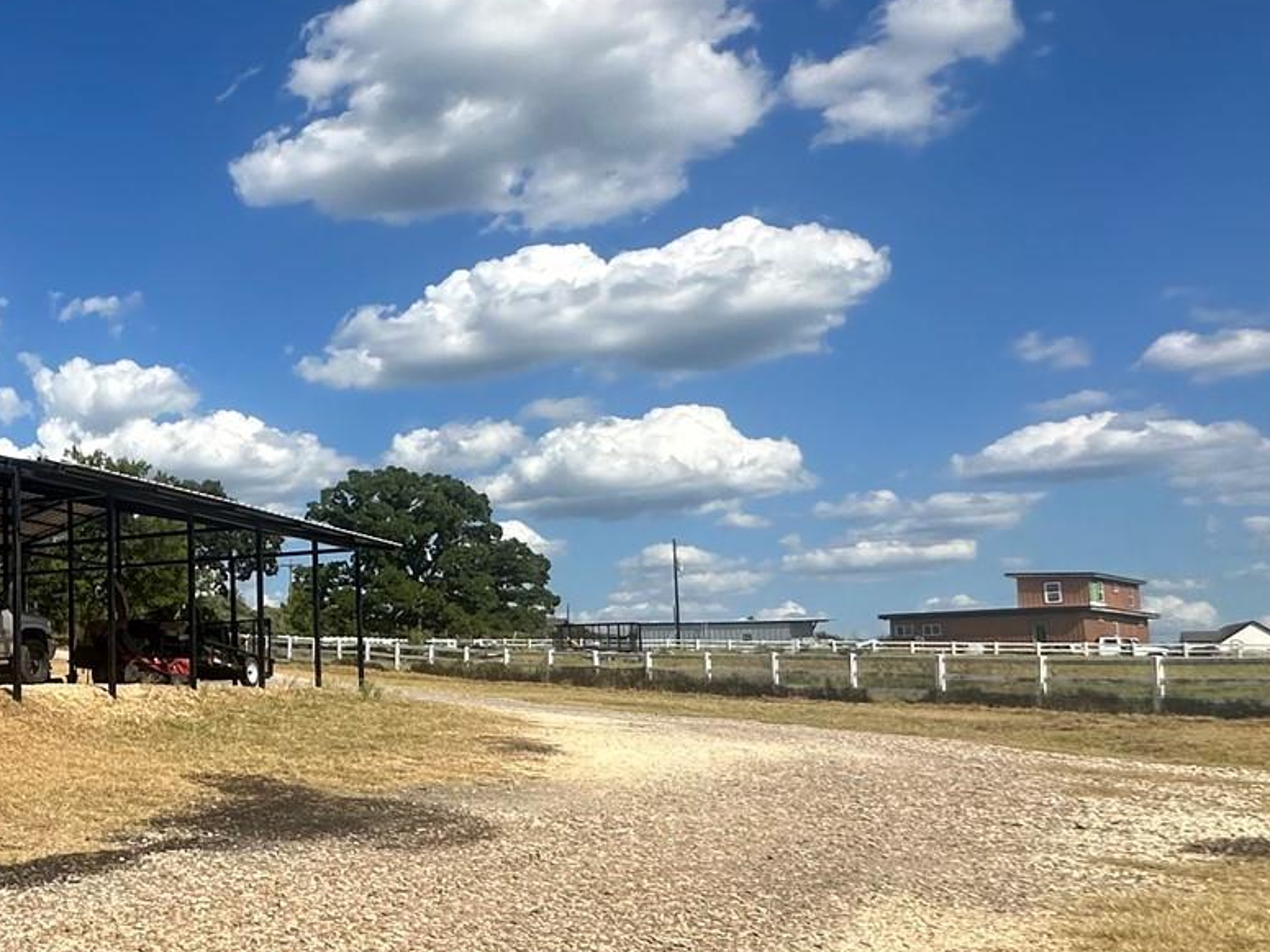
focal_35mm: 37
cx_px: -180
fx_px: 1357
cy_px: 582
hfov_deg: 39.3
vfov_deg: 38.5
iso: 40
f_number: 2.2
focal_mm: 2.22
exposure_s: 1/3205
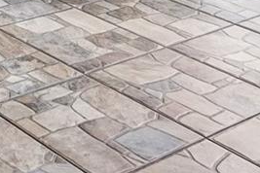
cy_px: -288
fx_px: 693
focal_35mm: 96
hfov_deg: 18.2
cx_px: -160
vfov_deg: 11.1
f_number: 8
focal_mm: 16
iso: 400
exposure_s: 1/15
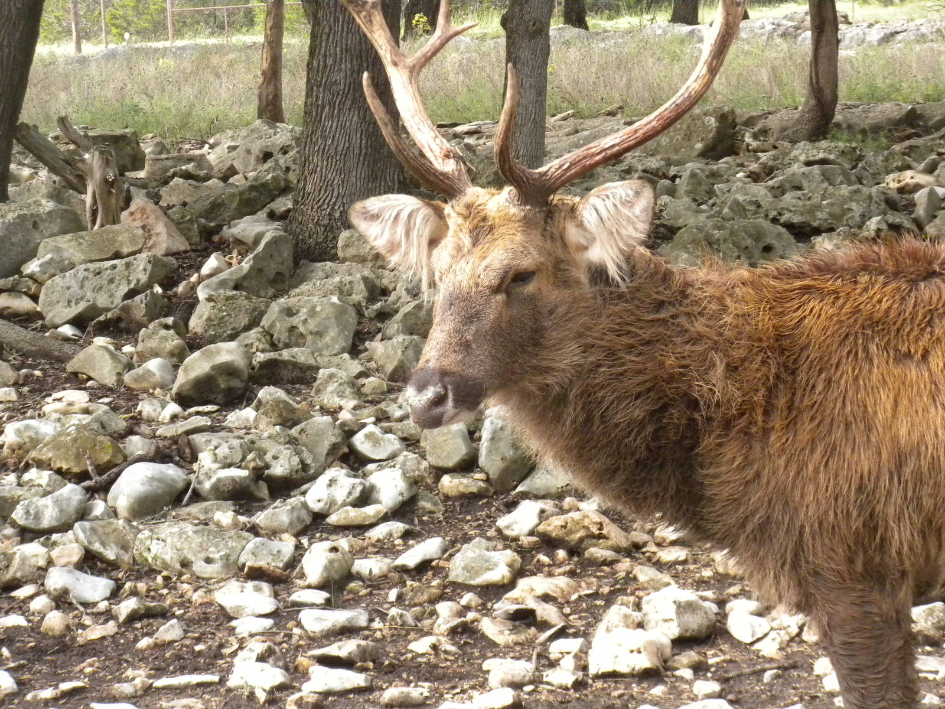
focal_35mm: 119
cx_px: 472
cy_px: 354
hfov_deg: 16.6
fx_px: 3249
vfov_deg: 12.5
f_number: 5.1
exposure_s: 1/507
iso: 400
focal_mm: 21
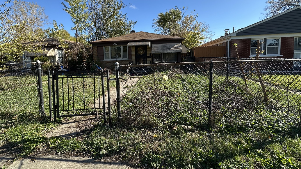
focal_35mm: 16
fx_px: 128
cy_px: 66
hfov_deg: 99.3
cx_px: 144
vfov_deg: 66.3
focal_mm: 2.22
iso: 40
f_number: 2.2
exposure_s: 1/662
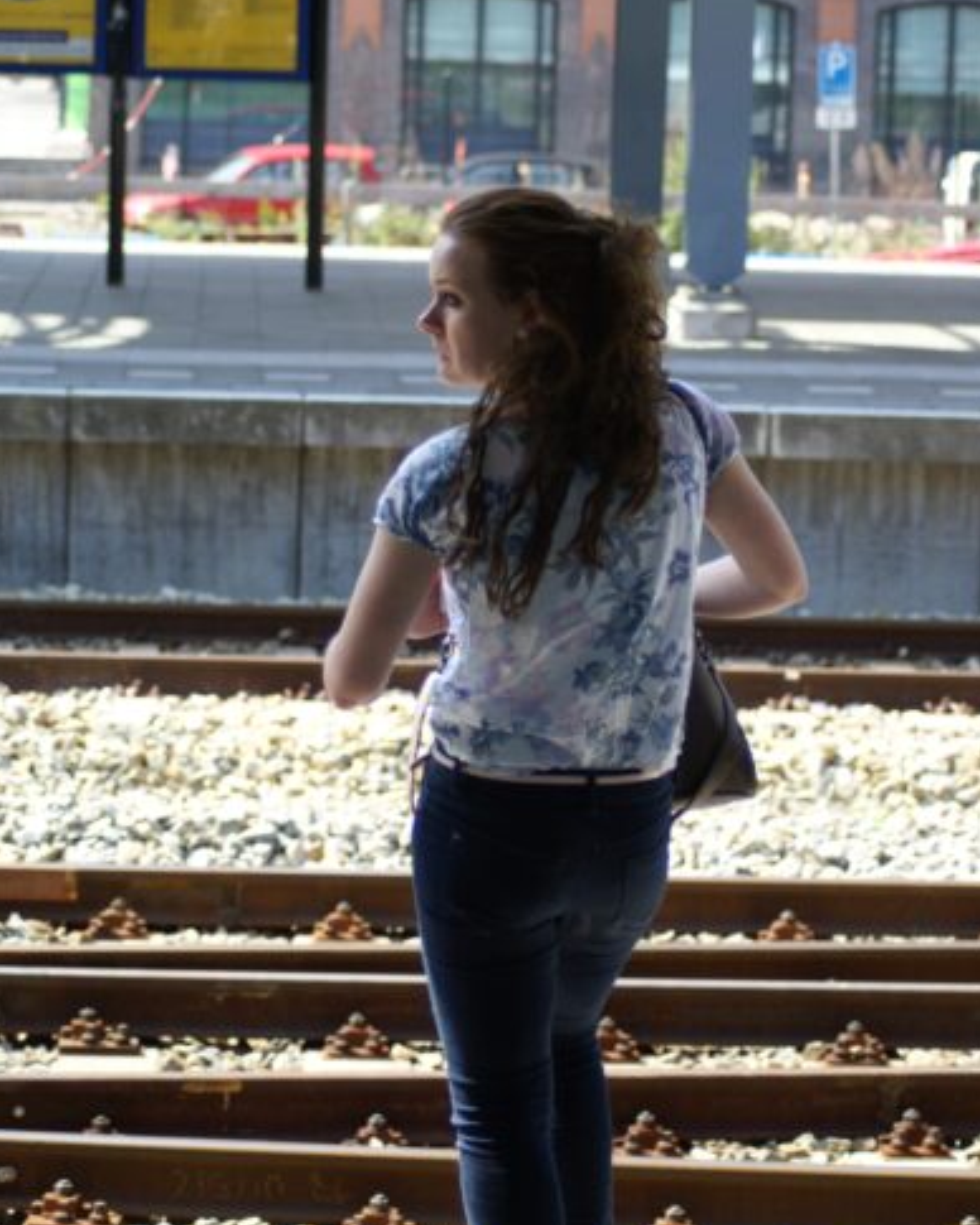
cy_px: 566
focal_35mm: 122
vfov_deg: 15.8
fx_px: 4423
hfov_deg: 12.6
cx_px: 493
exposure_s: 1/160
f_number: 4.5
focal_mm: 70
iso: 100
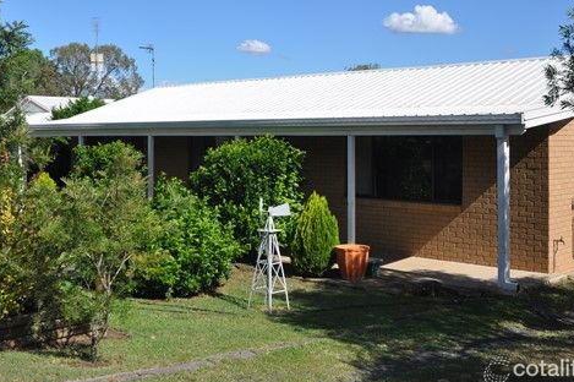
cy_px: 143
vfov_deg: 29.7
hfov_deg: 43.4
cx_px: 225
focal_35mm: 45
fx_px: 717
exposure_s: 1/400
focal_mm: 22
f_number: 10
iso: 200
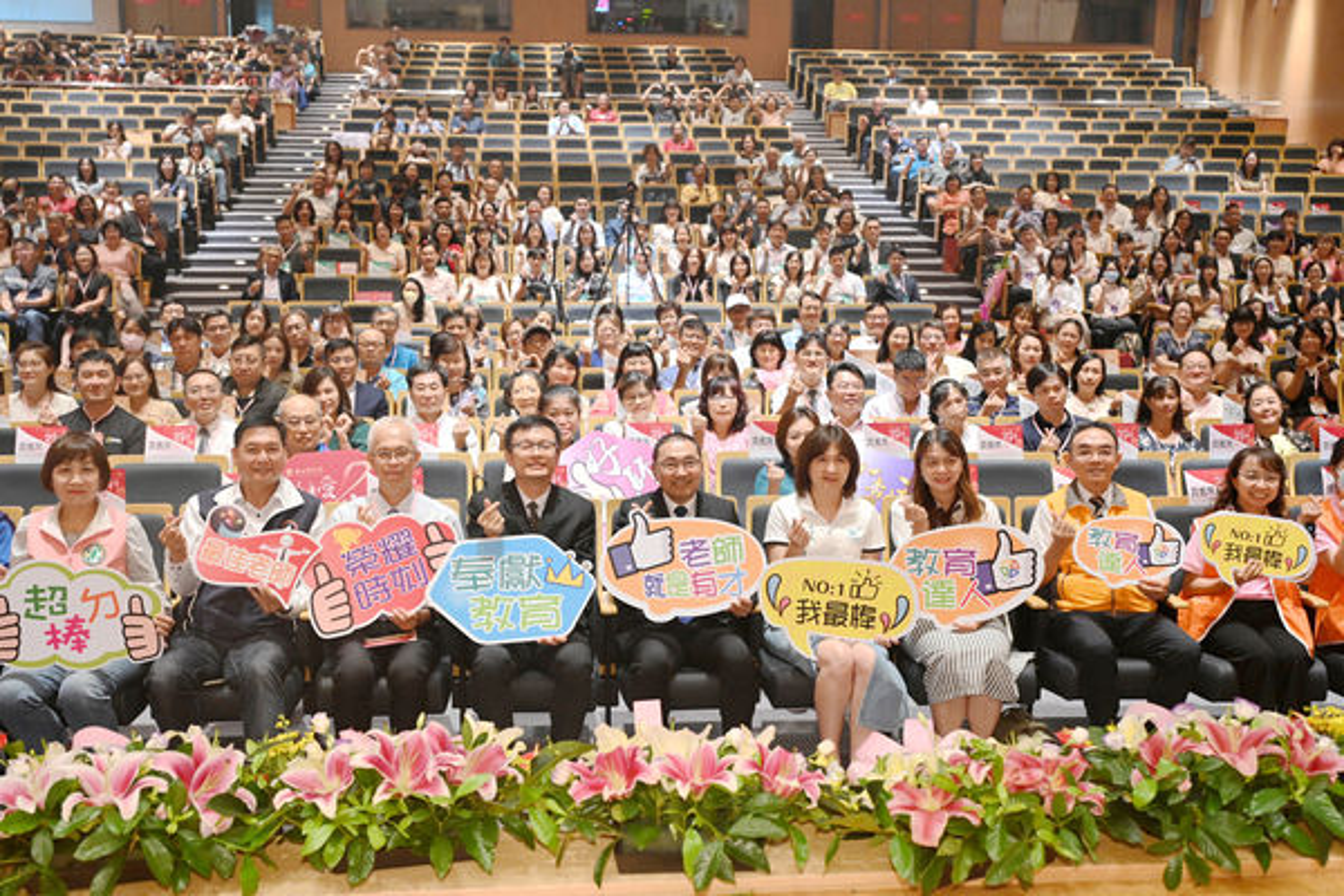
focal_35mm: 37
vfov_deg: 35.9
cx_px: 672
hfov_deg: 51.9
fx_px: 1381
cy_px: 448
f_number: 4
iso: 2500
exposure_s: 1/60
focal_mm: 37
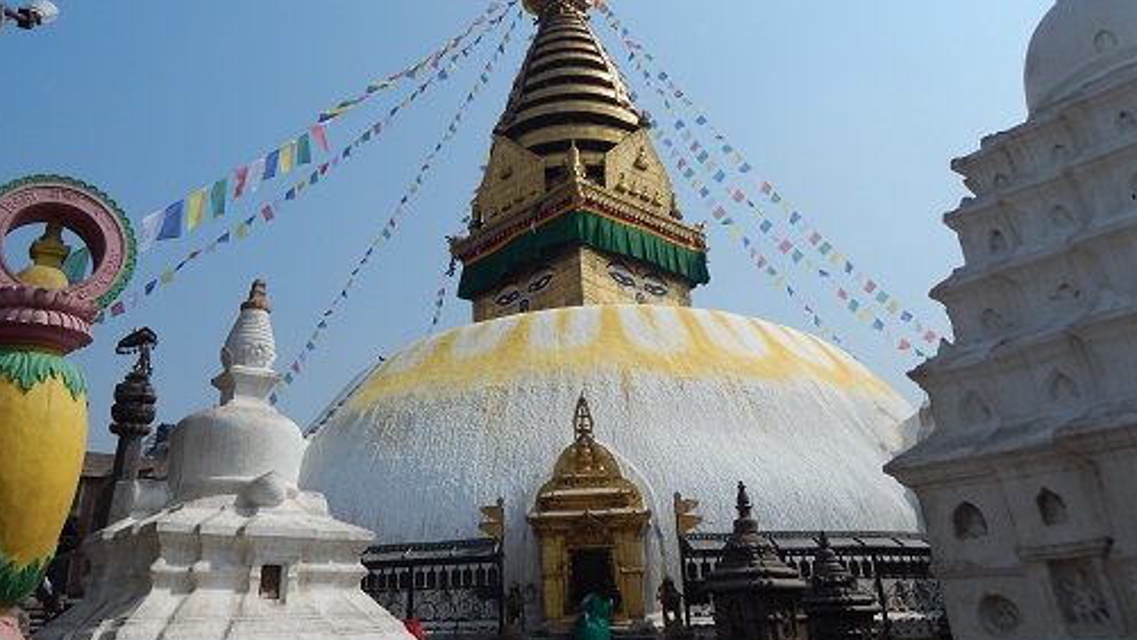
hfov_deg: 67.7
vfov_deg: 41.3
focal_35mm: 28
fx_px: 844
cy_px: 259
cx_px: 511
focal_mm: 4
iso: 125
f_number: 6
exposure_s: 1/1000
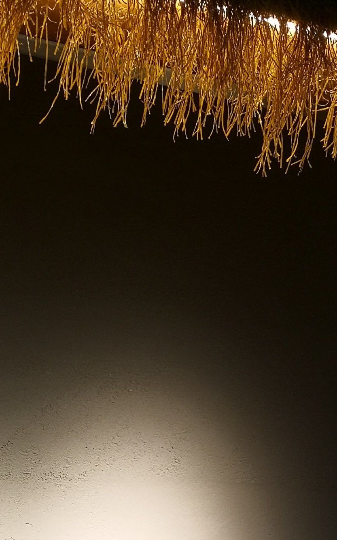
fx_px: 1309
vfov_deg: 22.7
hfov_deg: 14.5
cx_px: 34
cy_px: 486
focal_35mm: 89
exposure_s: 1/50
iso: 64
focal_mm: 3.95
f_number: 1.6
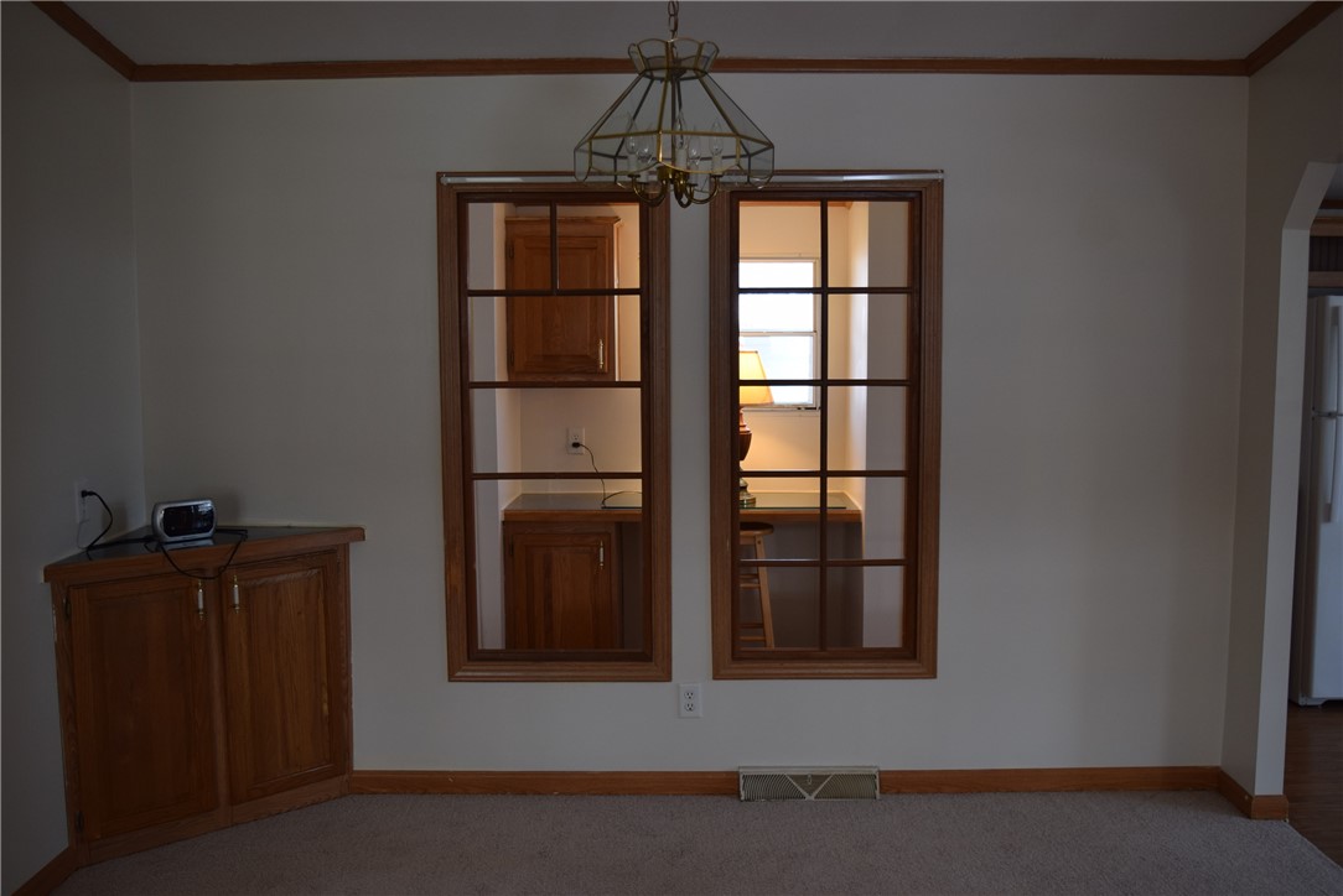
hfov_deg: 53.1
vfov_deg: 36.9
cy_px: 448
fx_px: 1344
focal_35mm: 36
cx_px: 672
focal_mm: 24
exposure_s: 1/100
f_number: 5
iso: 400
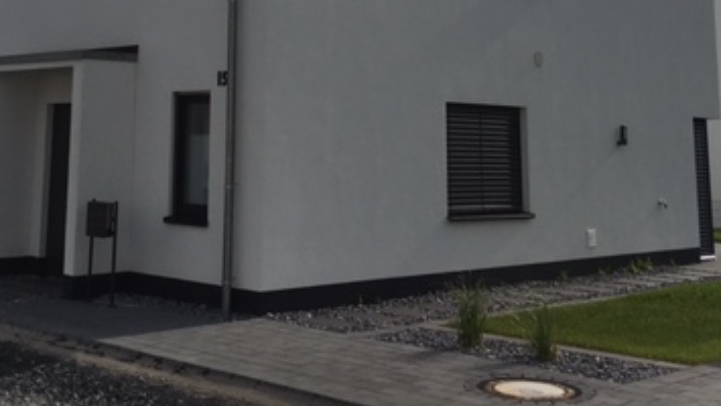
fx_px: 1090
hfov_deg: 36.3
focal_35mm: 57
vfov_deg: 20.0
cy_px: -65
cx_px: 254
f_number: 2.2
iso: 25
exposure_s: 1/3846
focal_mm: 4.15
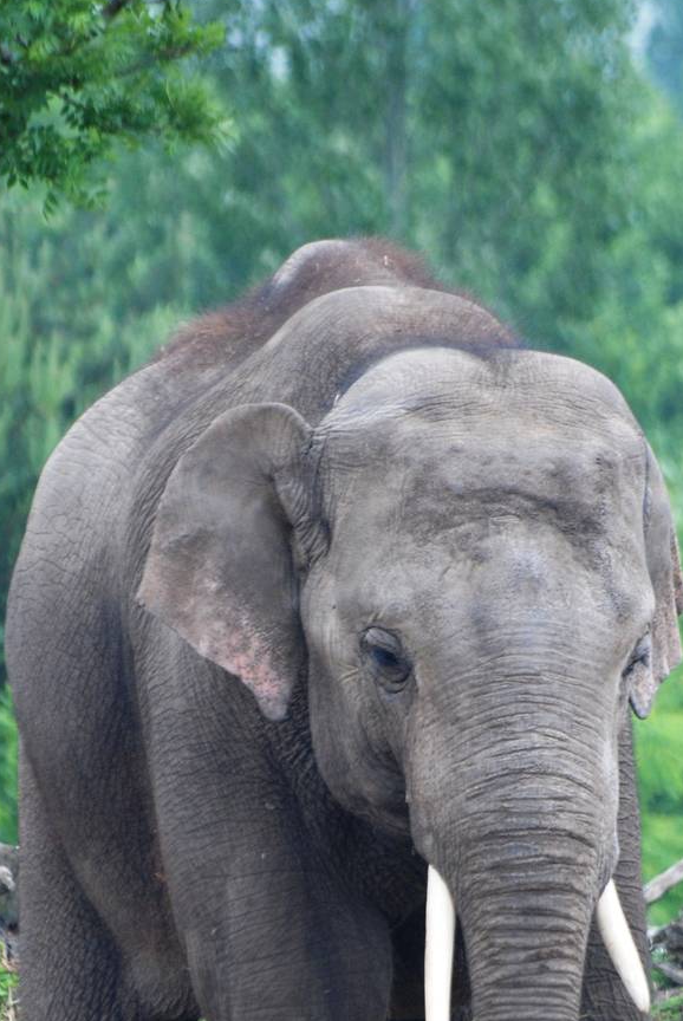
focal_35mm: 750
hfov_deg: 1.8
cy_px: 779
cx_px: 357
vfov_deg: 2.7
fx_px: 21291
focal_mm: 270
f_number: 5.6
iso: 400
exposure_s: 1/320
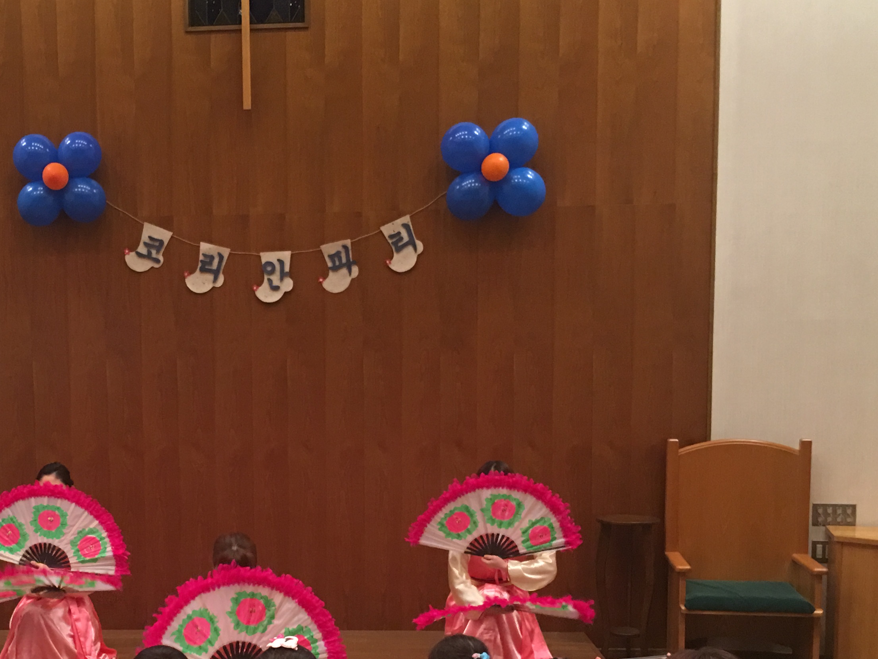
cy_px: 488
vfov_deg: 27.2
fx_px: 1344
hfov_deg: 35.4
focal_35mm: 53
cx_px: 228
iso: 100
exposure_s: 1/10
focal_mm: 4.15
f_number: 2.2
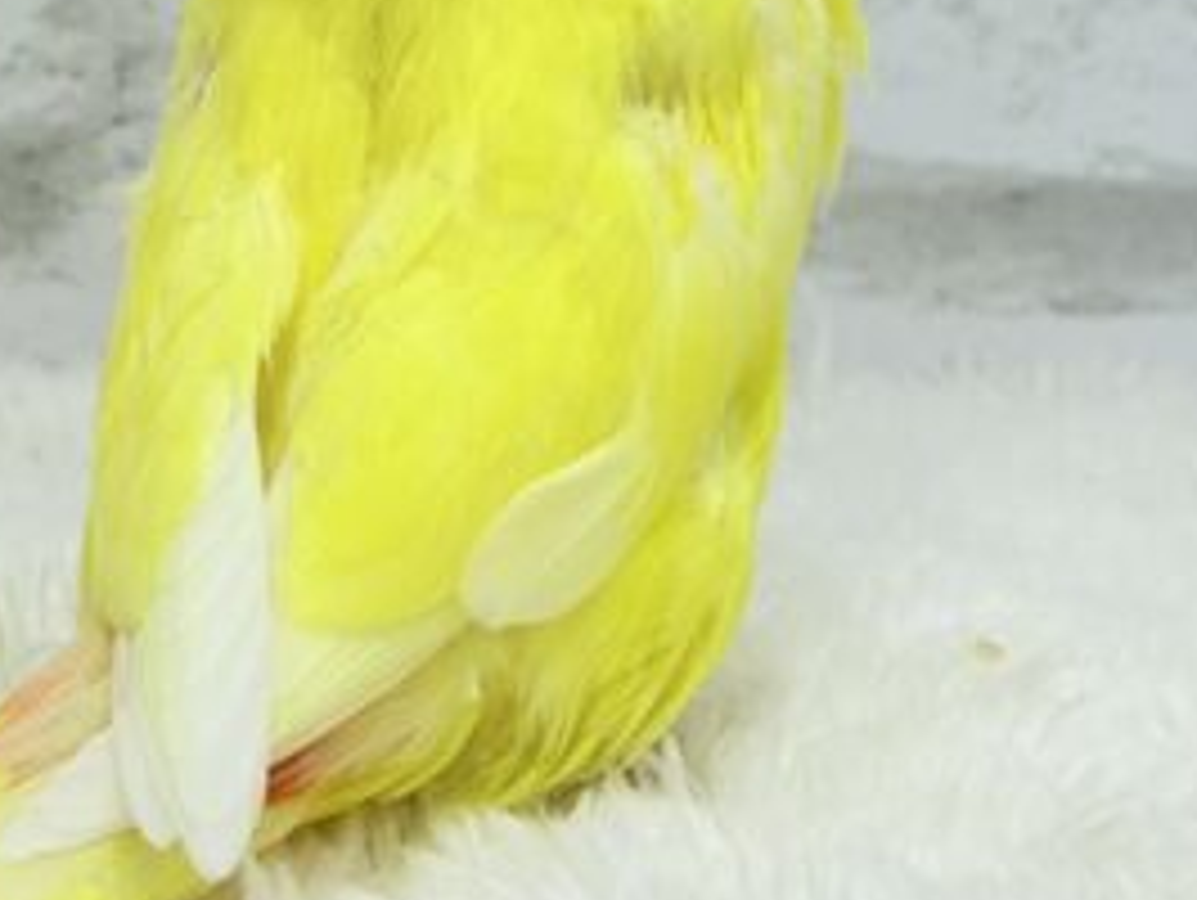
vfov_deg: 11.8
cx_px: 220
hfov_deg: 15.6
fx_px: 4326
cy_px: 0
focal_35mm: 125
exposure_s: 1/100
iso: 50
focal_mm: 5.96
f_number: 1.6
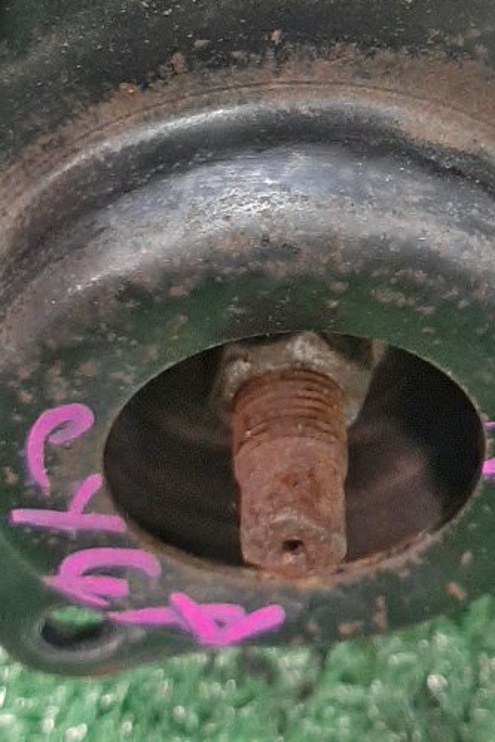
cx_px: 291
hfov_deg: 17.5
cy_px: 100
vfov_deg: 25.3
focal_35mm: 78
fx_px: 1608
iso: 253
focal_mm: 3.93
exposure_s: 1/25
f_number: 1.7
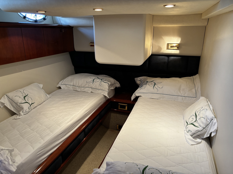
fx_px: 175
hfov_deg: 67.3
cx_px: 116
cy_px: 87
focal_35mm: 26
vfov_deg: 53.1
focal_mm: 5.96
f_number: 1.6
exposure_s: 1/60
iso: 160
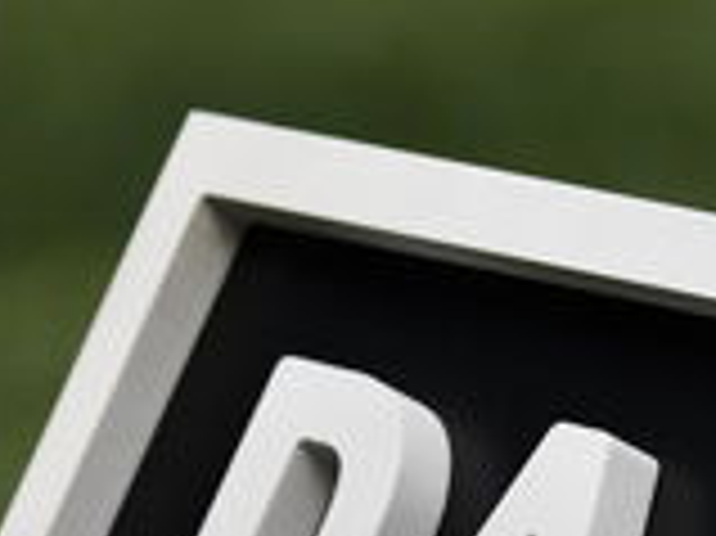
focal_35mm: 1637
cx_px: -117
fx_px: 33834
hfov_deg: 1.2
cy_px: 716
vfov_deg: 0.9
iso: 640
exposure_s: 1/4000
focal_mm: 300
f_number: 2.8
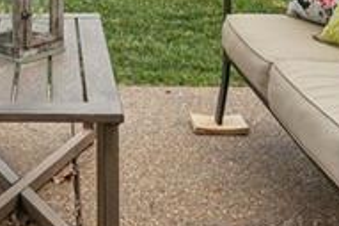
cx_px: 23
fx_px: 856
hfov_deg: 21.8
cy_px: -172
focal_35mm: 91
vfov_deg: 13.5
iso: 400
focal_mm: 17
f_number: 8
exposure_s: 1/400
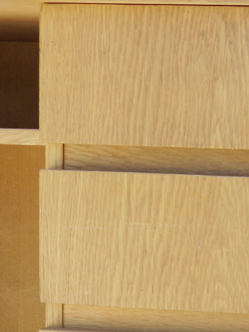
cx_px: 283
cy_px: 370
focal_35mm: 131
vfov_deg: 14.7
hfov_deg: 11.1
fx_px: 1256
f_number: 4
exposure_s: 1/100
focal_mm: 17
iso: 100
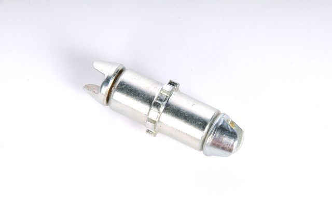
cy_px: 110
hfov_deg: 6.9
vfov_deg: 4.6
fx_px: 2763
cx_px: 166
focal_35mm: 300
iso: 320
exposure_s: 1/200
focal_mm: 200
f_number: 25
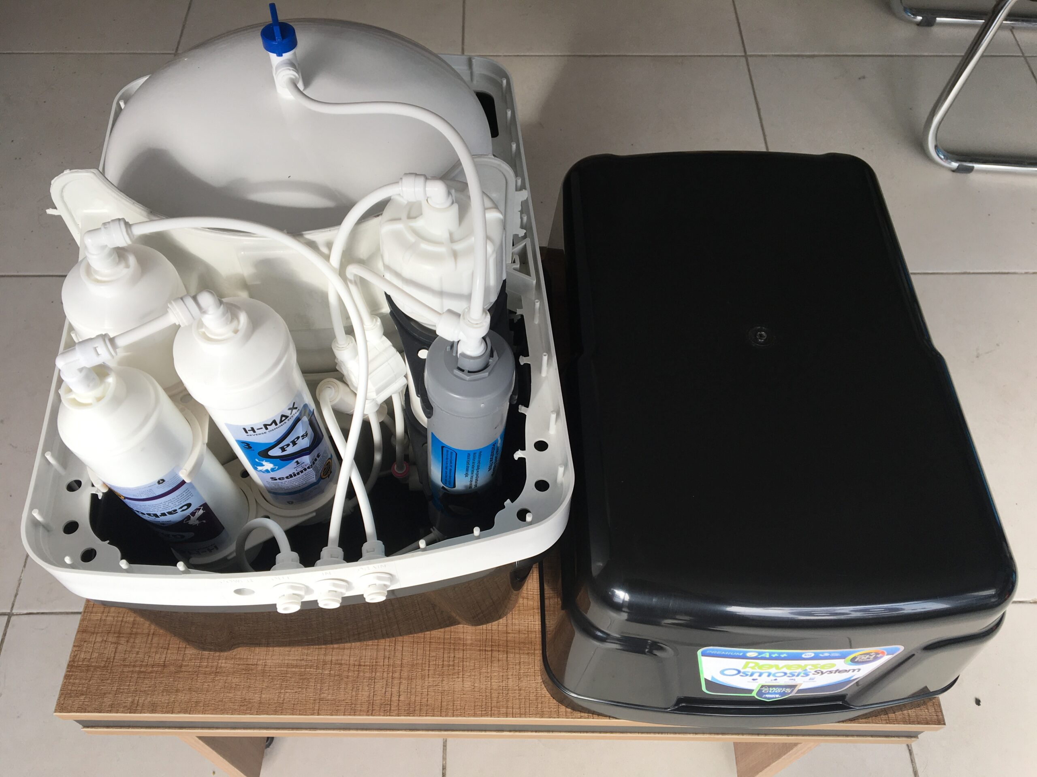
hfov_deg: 61.7
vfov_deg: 48.2
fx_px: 869
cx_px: 518
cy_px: 388
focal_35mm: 29
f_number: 2.2
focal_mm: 4.15
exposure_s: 1/127
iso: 25
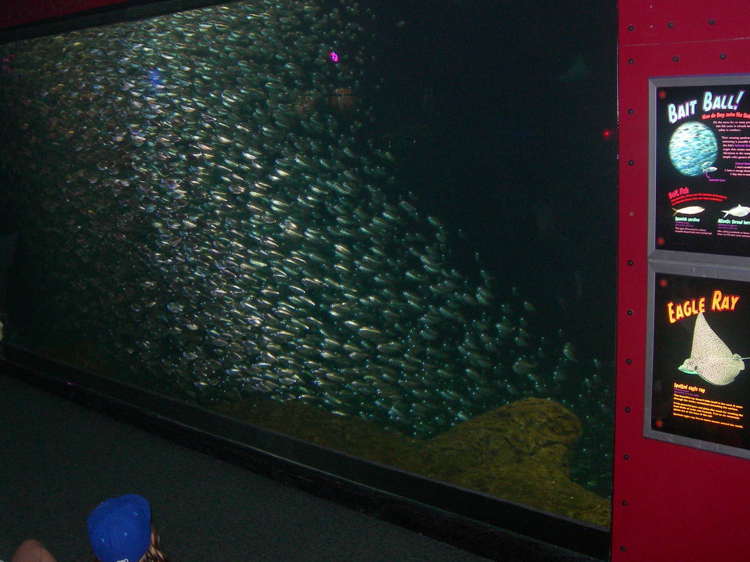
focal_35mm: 48
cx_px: 337
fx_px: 1040
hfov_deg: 39.6
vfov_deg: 30.1
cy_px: 208
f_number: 2.8
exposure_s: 1/60.1
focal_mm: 7.8
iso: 200
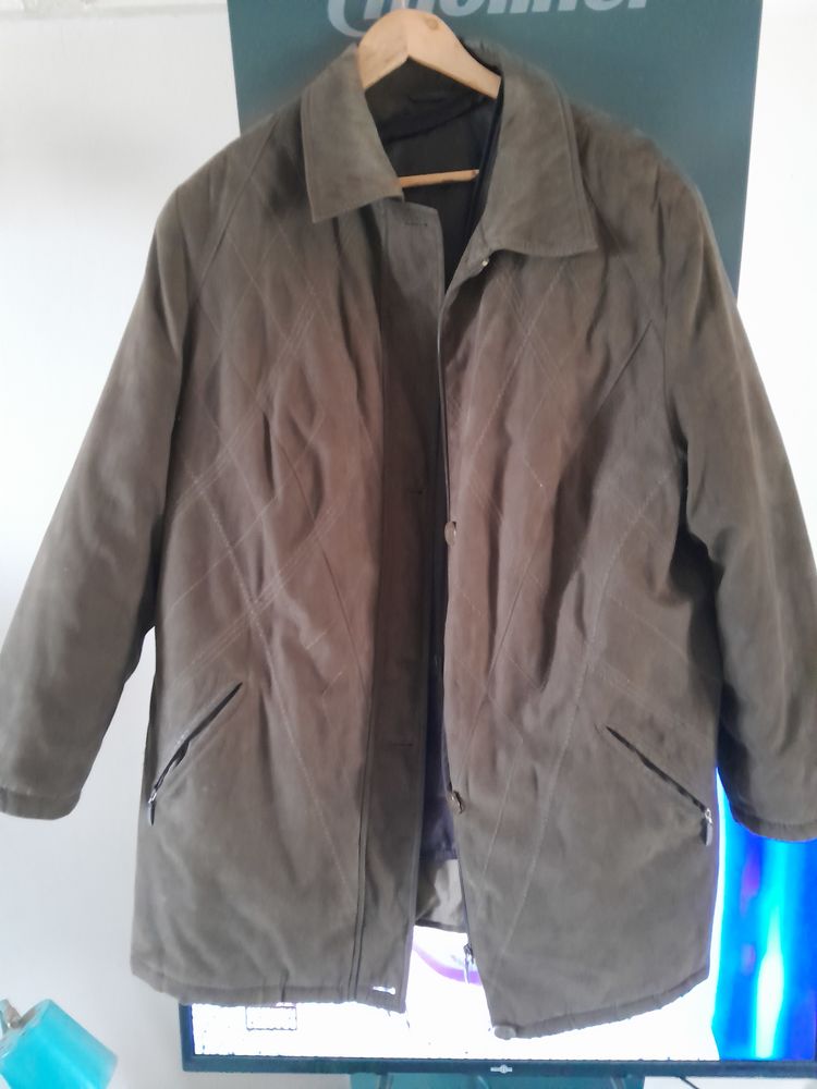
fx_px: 818
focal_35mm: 26
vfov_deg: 67.3
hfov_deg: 53.1
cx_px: 408
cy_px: 544
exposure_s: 1/10
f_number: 1.8
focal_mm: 3.98
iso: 1600
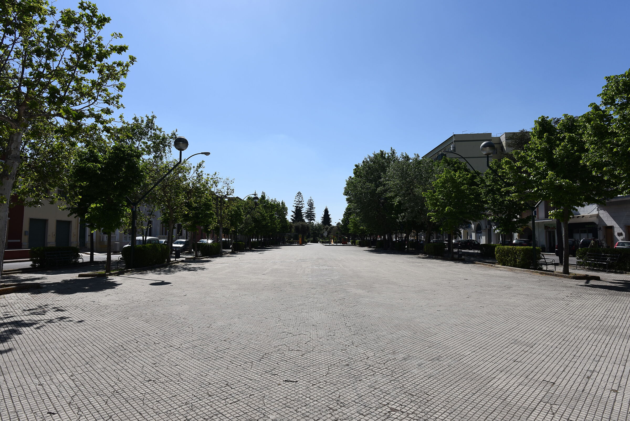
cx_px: 315
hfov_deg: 84.0
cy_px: 210
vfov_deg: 62.0
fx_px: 350
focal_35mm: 20
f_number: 9.5
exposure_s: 1/500
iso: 125
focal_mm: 20
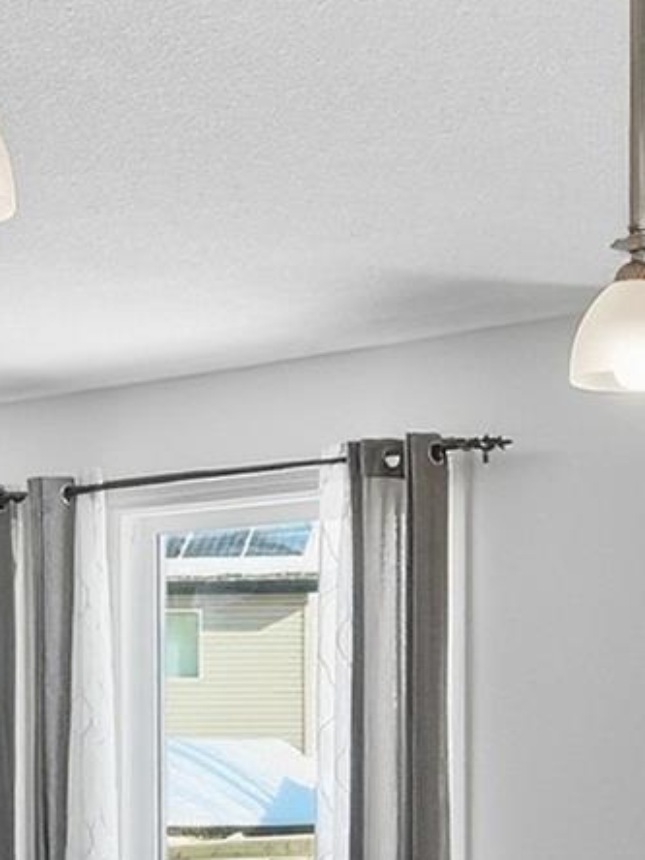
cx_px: 413
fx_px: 2310
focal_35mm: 93
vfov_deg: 20.6
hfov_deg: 15.9
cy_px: 803
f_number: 8
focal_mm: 14
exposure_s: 1/125
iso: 100
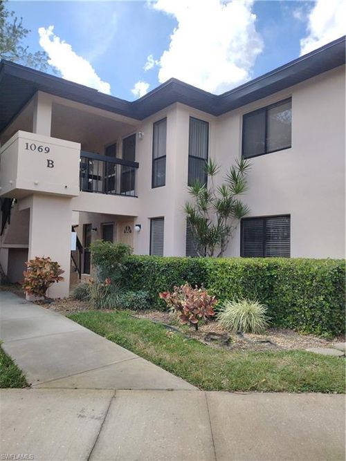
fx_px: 360
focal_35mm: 27
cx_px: 173
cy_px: 230
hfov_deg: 51.3
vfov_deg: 65.3
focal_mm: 4.71
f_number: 1.7
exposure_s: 1/1882
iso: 100
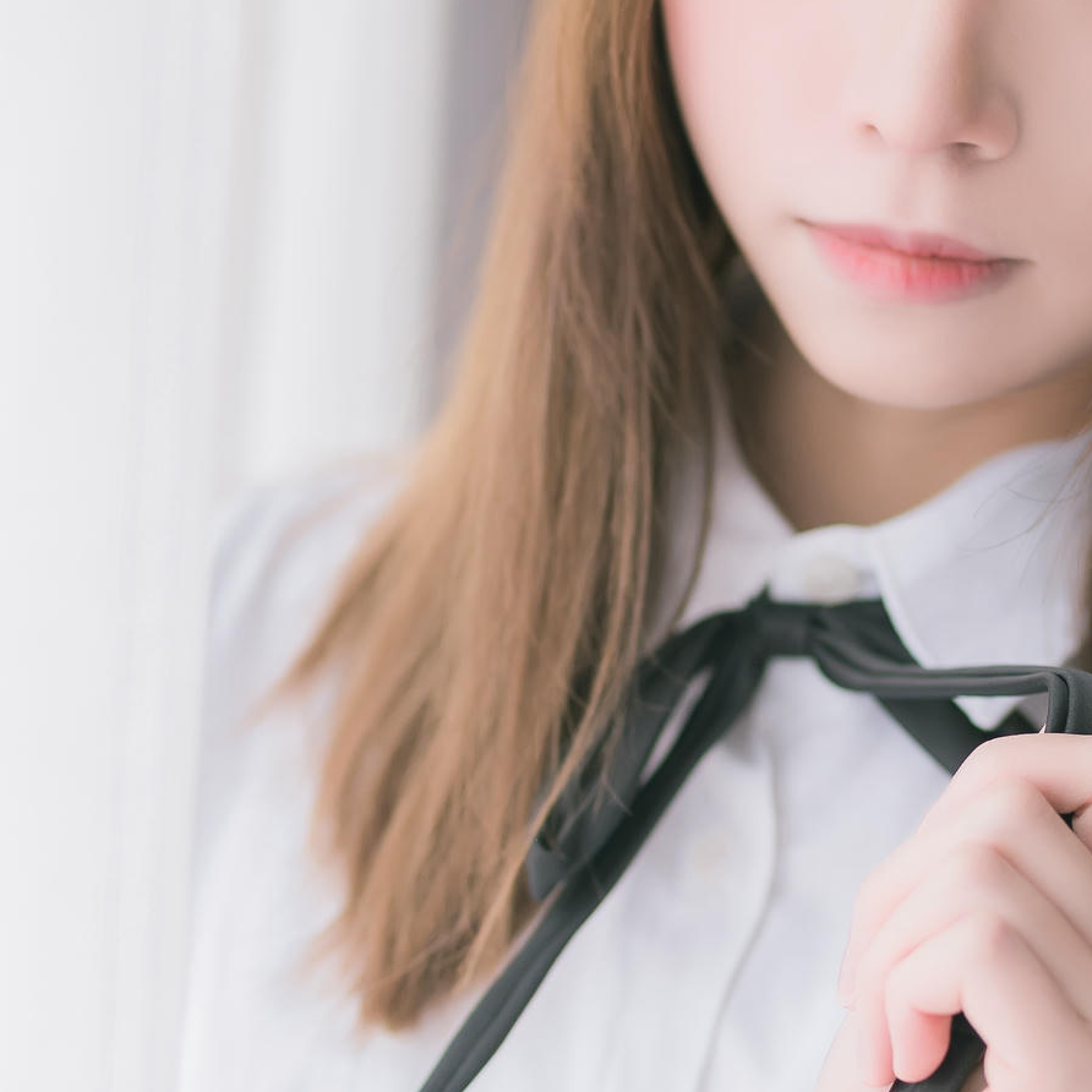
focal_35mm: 100
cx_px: 792
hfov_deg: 17.3
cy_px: 819
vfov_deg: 17.3
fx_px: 3569
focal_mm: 35
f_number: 1.8
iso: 500
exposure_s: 1/160
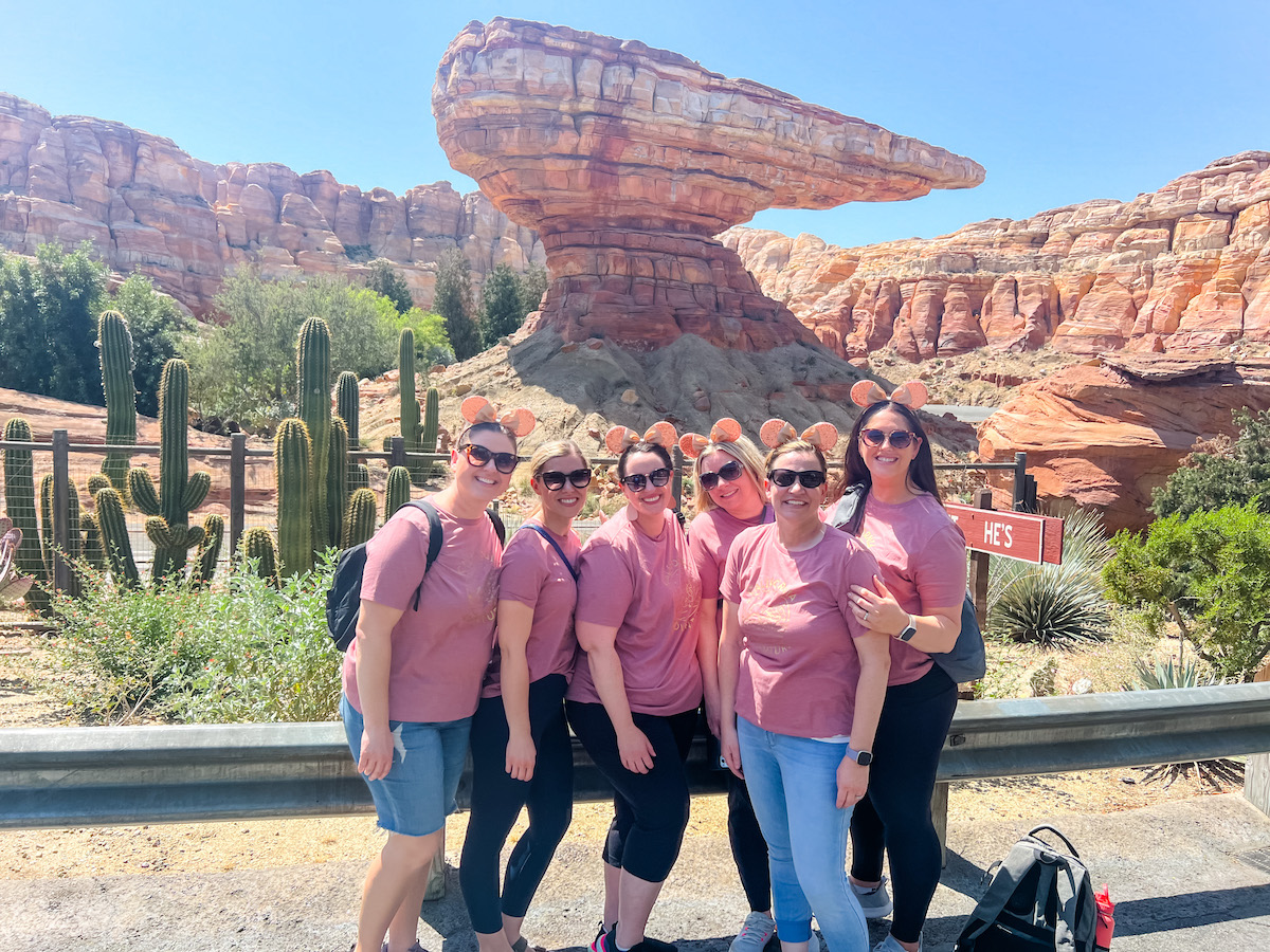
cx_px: 635
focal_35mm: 26
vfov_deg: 53.1
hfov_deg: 67.3
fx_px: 954
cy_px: 476
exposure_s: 1/1900
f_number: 1.5
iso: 50
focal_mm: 5.7
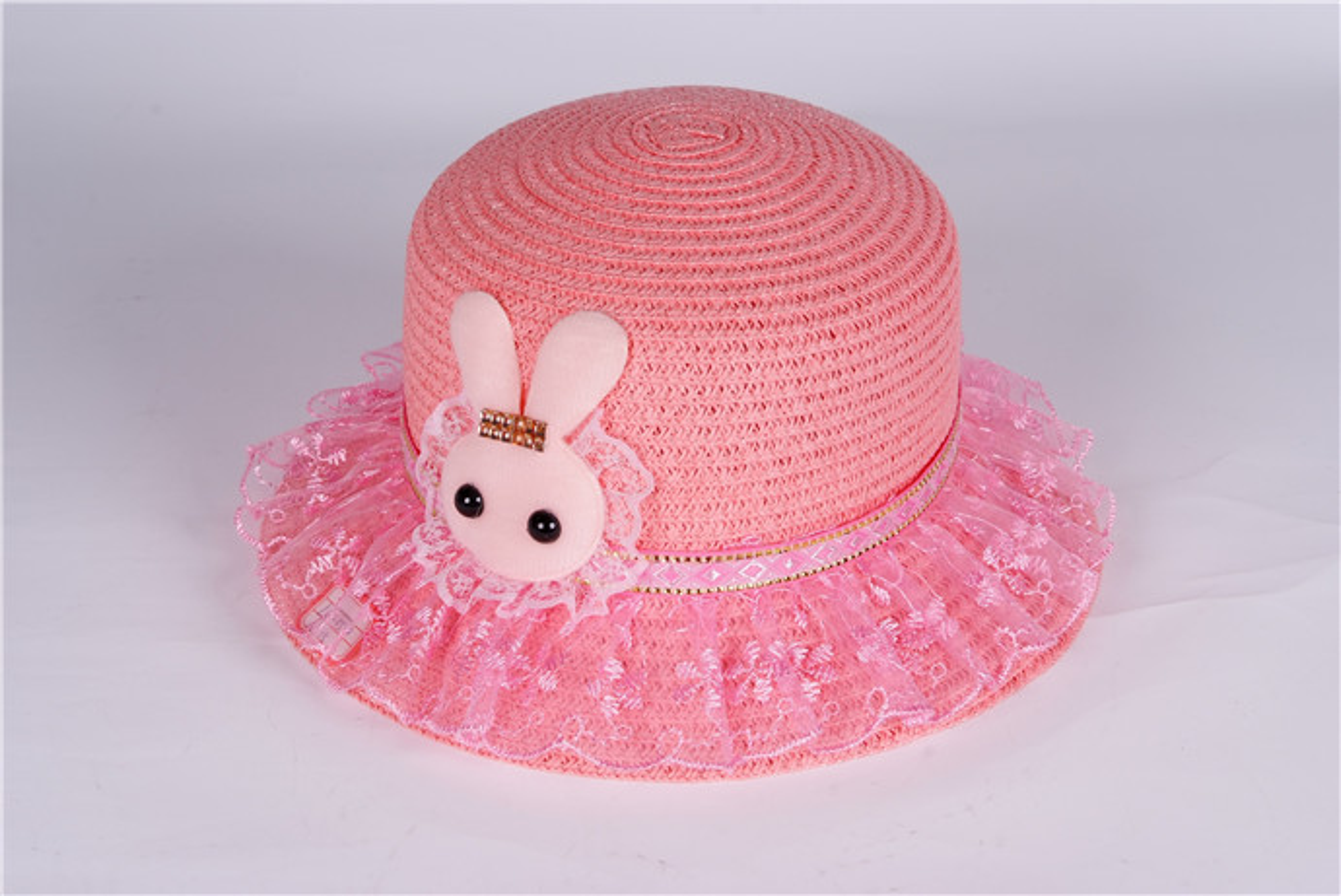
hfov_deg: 22.6
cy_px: 448
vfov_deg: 15.2
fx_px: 3354
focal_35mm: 90
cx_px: 670
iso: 100
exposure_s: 1/160
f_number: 13
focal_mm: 60
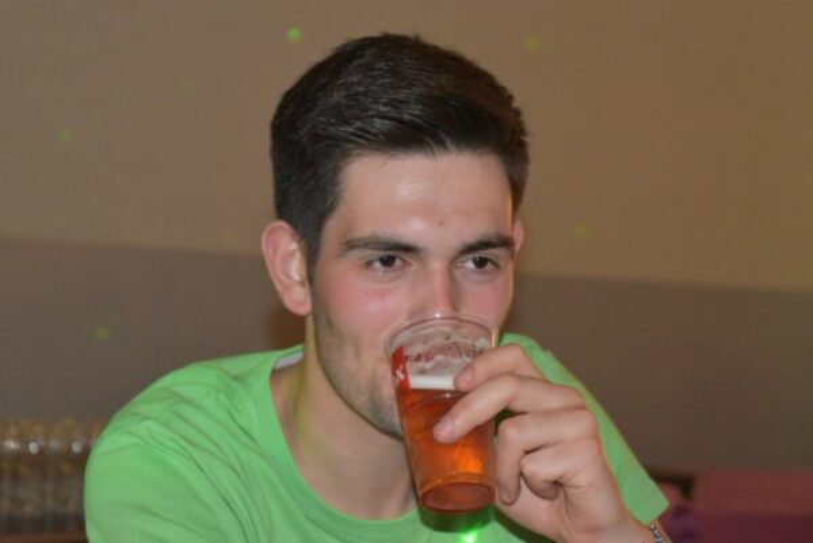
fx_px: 1763
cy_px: 272
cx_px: 406
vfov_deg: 17.5
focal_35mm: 78
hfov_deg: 26.0
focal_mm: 52
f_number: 5
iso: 6400
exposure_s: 1/60
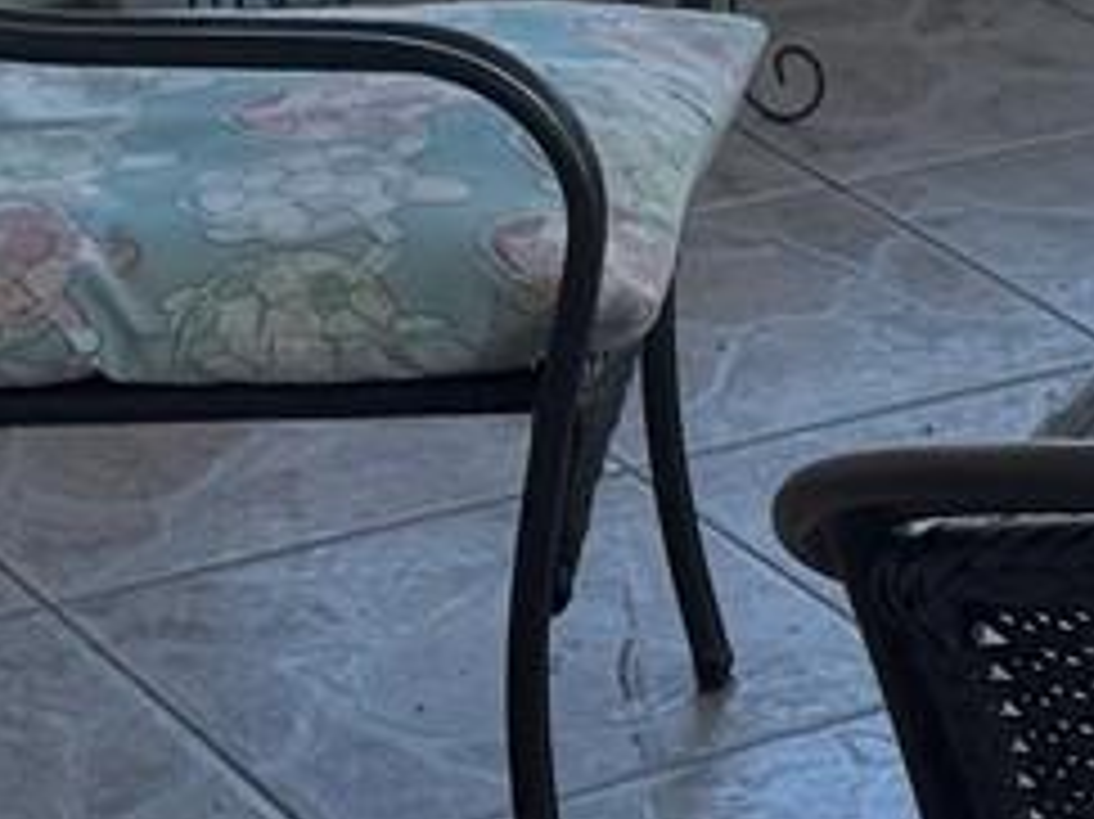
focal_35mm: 158
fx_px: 4991
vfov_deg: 9.3
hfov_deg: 12.0
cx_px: 1576
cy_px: 27
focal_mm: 6.76
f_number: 1.78
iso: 80
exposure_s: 1/980
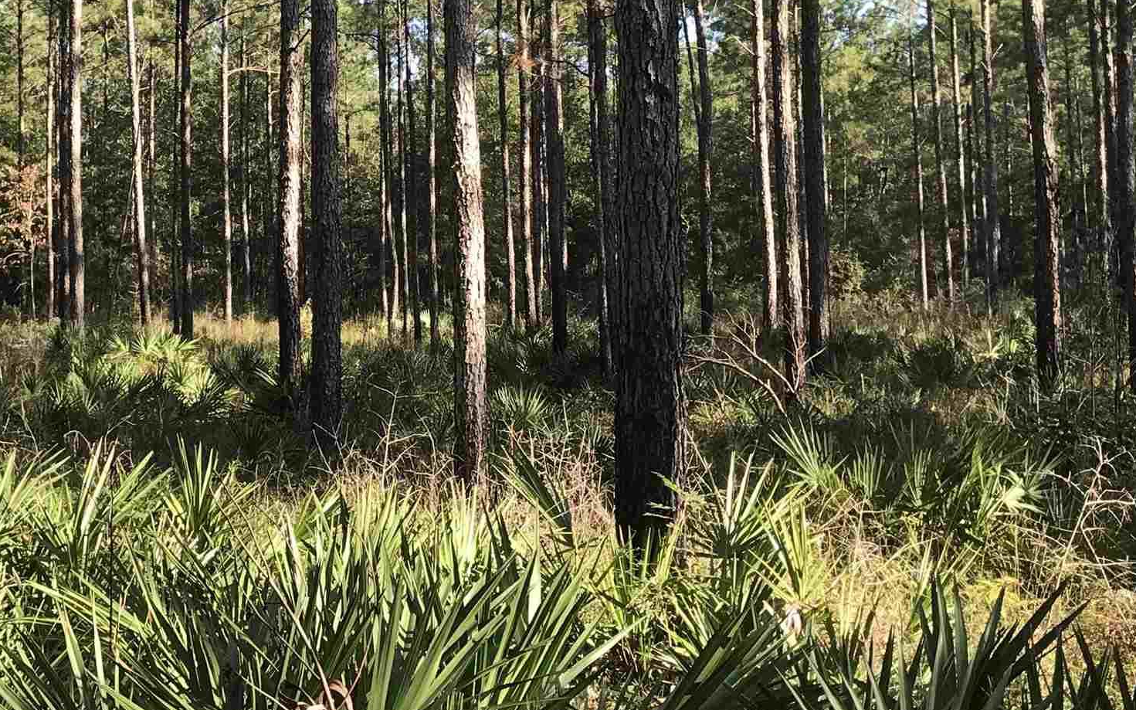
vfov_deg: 20.6
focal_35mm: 62
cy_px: 116
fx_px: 1919
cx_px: 219
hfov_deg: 32.0
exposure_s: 1/367
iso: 20
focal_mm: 3.99
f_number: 1.8
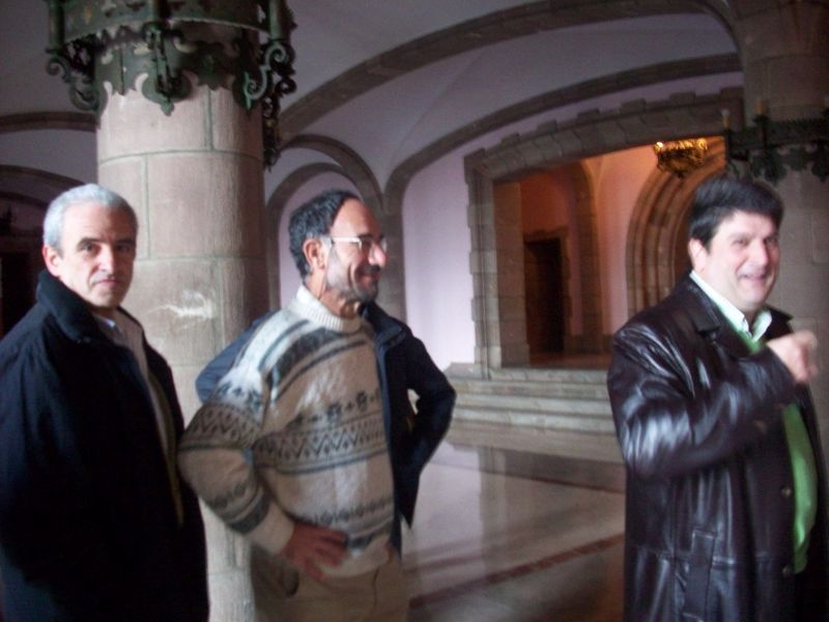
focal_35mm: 37
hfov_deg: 50.1
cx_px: 414
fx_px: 886
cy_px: 311
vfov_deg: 38.7
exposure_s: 1/8
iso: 200
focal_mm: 6.2
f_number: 2.8
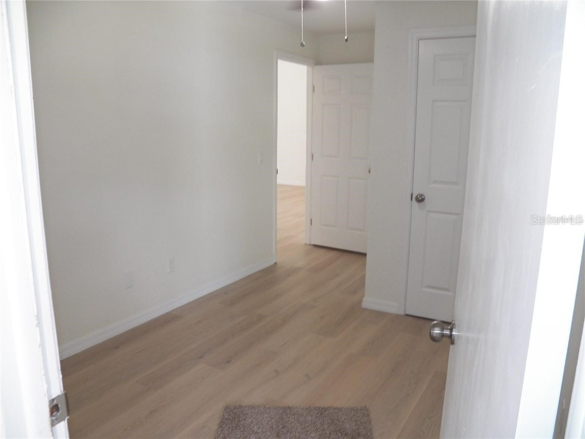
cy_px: 220
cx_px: 292
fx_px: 473
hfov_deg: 63.4
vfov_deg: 49.7
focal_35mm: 28
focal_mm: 4.9
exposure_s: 1/30
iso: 125
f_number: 2.8
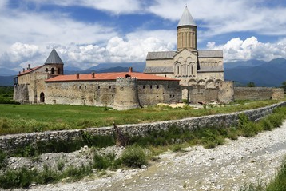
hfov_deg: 55.5
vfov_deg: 38.9
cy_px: 96
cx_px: 165
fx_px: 270
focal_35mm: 34
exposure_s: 1/250
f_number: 16
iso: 200
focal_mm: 29
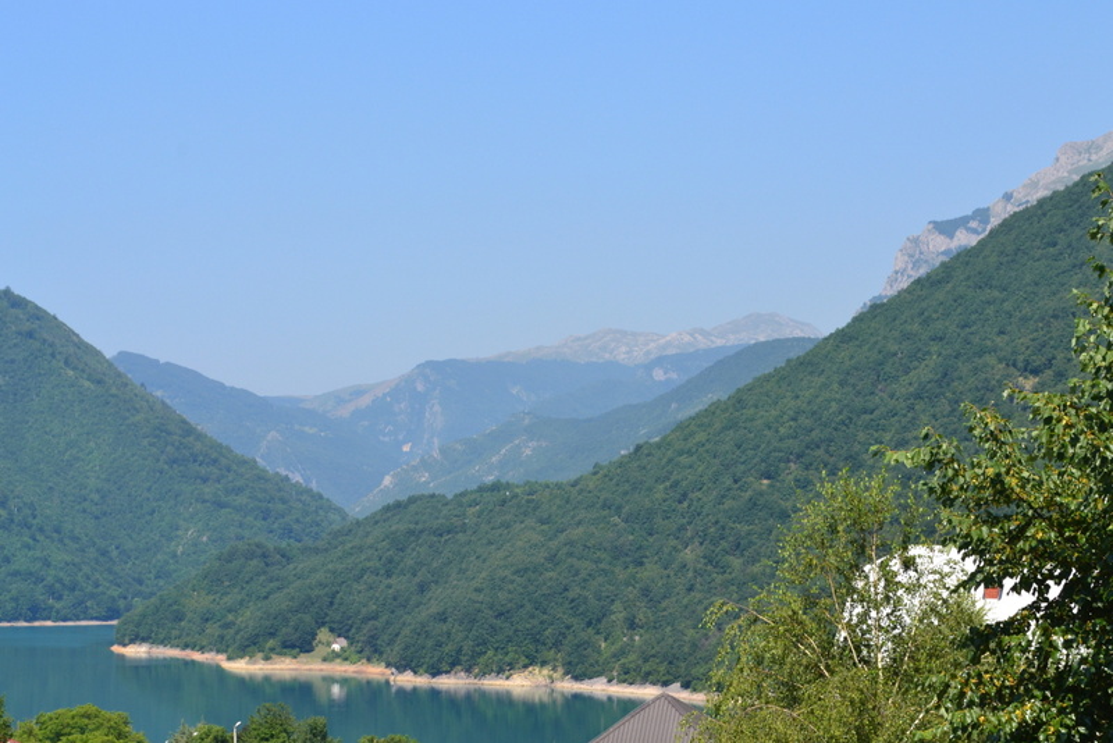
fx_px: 2551
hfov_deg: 24.6
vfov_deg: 16.6
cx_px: 556
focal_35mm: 82
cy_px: 372
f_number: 11
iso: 400
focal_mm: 55
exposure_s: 1/400
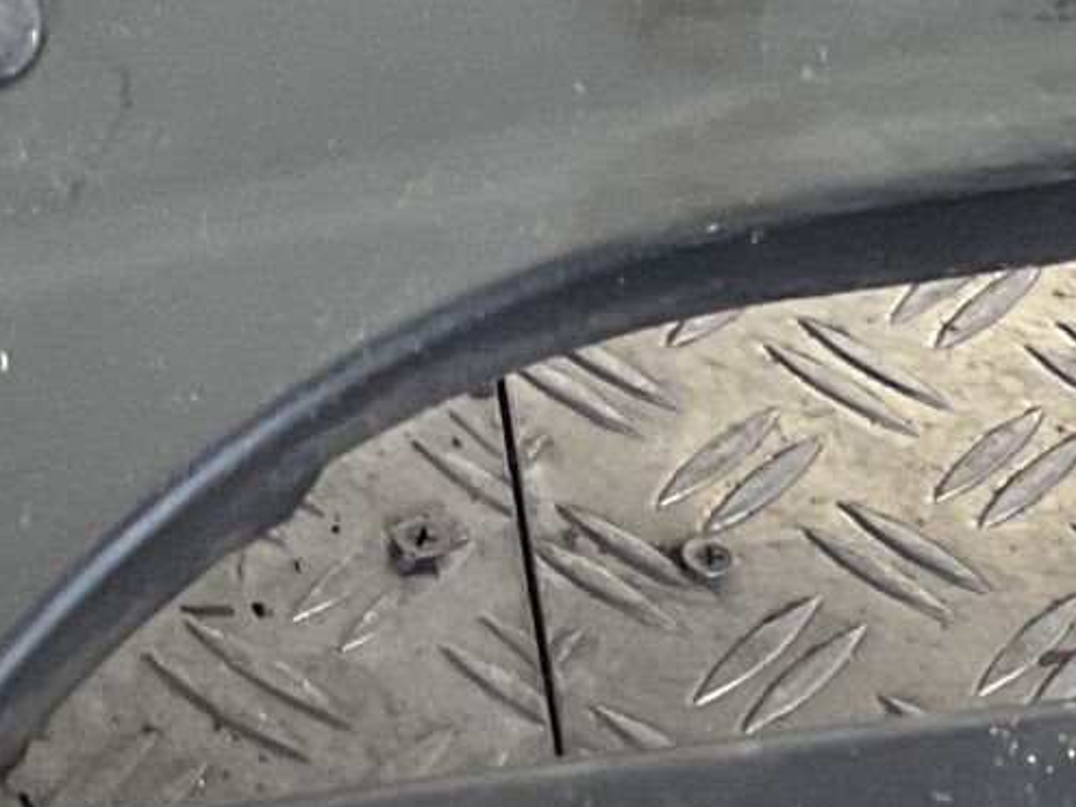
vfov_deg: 9.9
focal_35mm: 150
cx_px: 2345
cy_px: 348
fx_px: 4661
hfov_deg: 11.5
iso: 50
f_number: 1.8
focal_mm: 3
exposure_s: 1/120
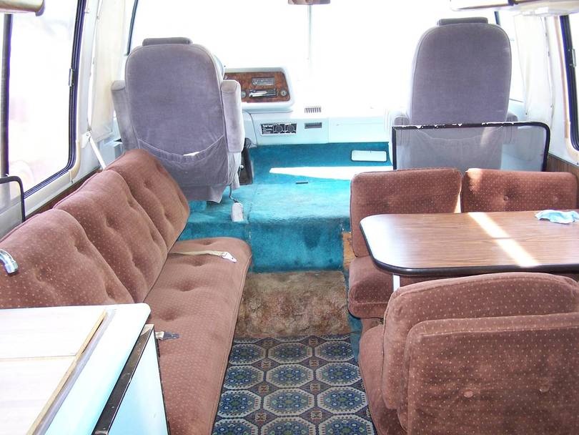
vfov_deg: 37.7
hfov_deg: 49.0
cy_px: 218
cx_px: 290
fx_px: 636
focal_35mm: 38
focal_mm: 6.3
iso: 140
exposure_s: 1/60
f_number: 2.8
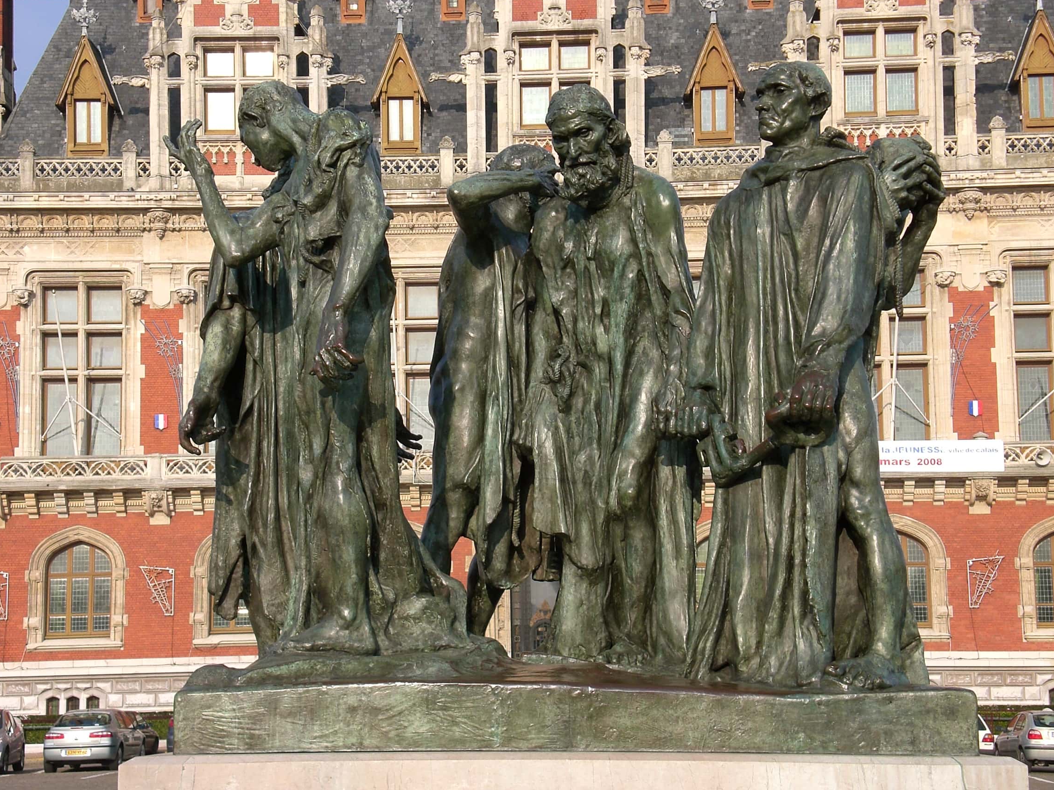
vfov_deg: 19.4
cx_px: 528
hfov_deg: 25.7
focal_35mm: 76
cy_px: 398
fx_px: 2314
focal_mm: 12.47
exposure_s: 1/200
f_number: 6.4
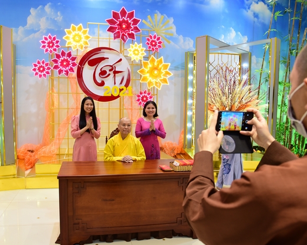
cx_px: 126
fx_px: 254
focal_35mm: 28
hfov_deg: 61.8
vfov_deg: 51.5
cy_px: 125
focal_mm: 24
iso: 1000
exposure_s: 1/40
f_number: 5
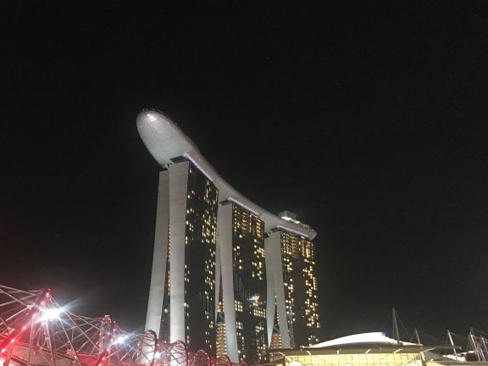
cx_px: 197
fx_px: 479
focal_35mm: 34
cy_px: 203
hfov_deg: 53.6
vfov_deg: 41.7
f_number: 1.8
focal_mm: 3.99
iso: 320
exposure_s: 1/4
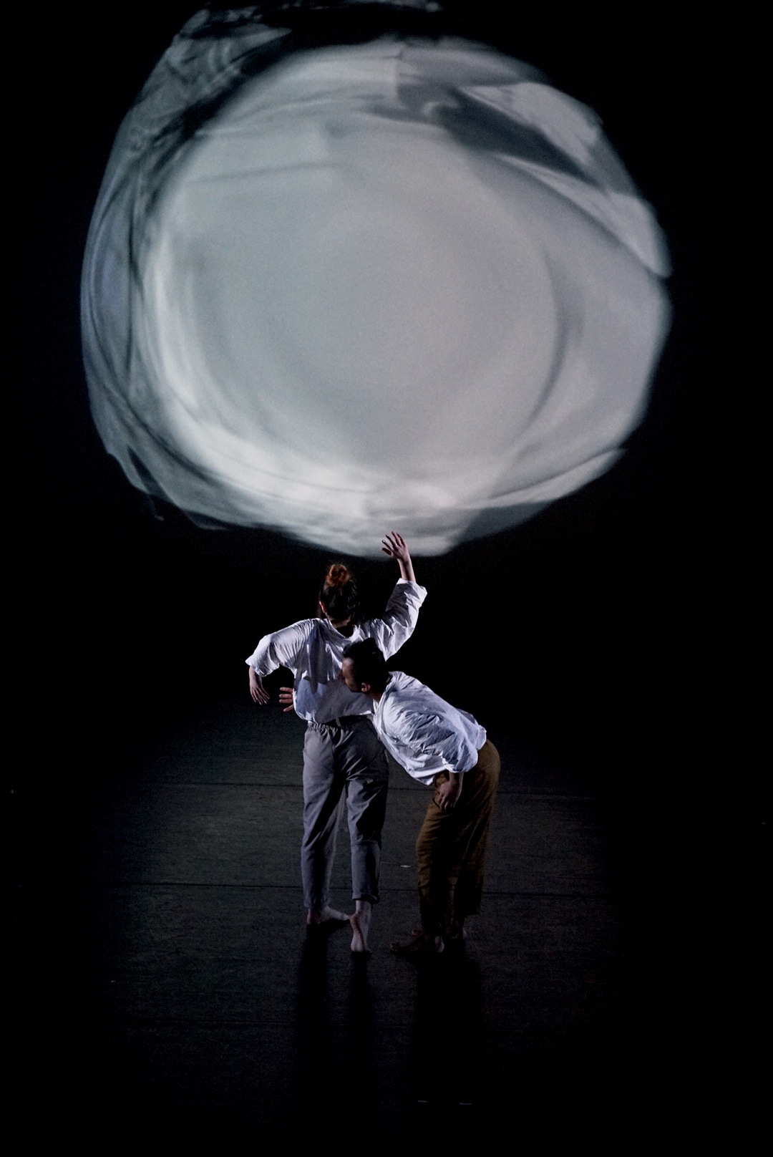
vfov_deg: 20.6
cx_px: 386
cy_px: 578
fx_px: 3183
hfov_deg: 13.8
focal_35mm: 99
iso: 6400
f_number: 5
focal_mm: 99
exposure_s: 1/50
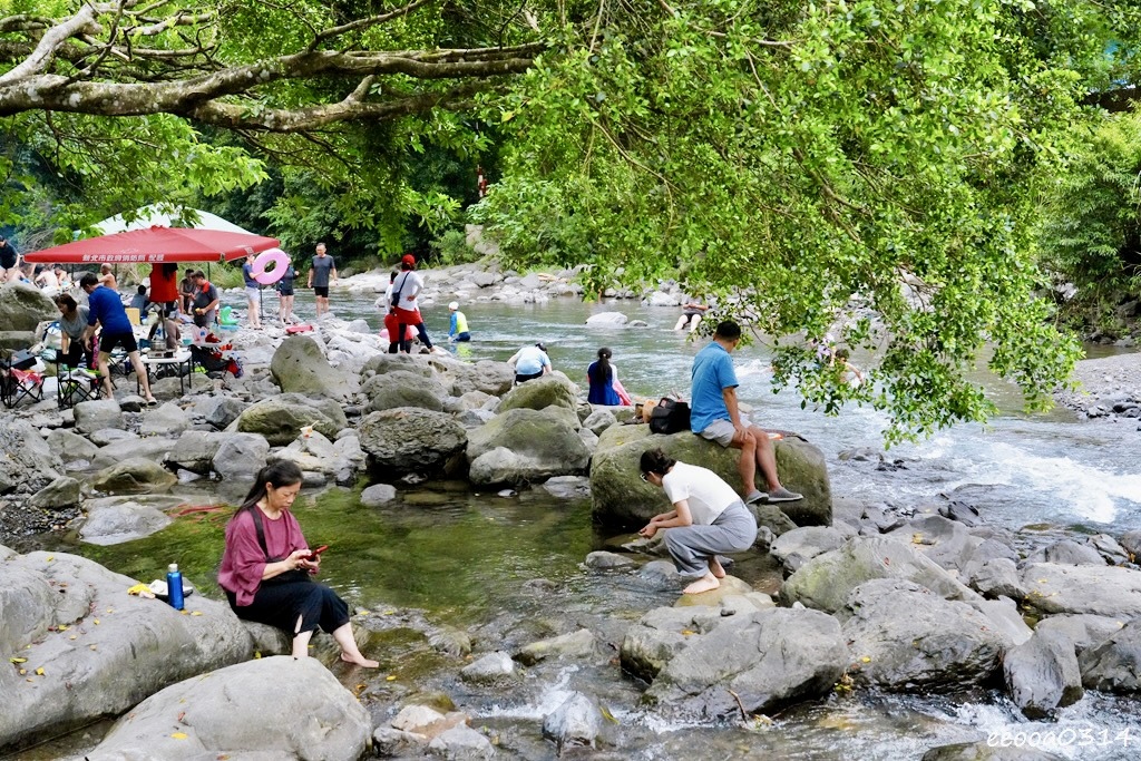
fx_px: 1331
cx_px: 570
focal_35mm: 42
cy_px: 380
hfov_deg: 46.4
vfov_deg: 31.9
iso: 6400
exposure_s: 1/2500
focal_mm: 42
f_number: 9
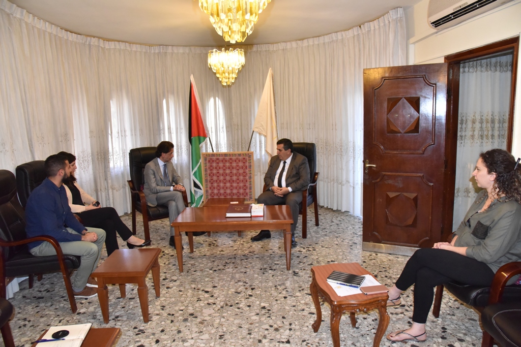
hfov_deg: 73.7
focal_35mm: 24
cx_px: 260
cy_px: 174
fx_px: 347
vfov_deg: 53.1
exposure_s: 1/250
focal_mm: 24
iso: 3200
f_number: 8
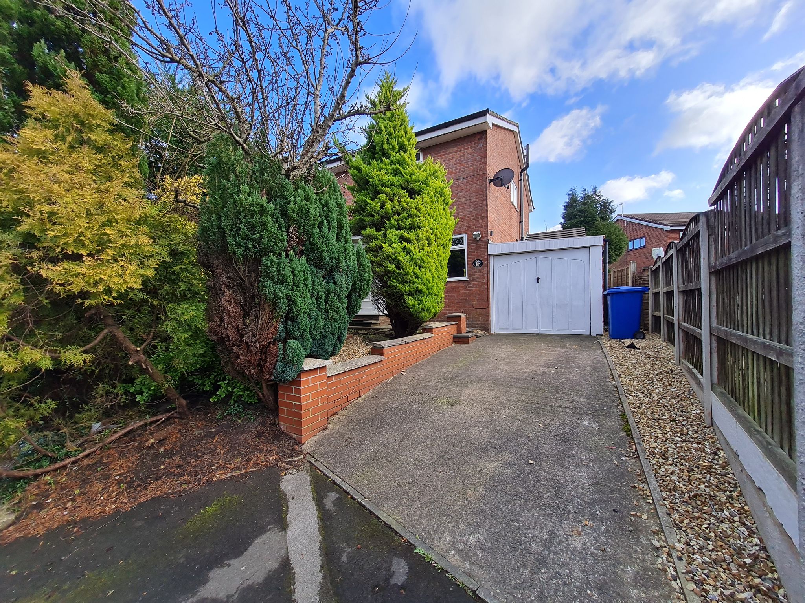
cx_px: 402
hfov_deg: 106.2
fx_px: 302
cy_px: 302
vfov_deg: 89.9
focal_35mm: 13
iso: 50
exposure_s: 1/353
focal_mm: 1.74
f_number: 2.2
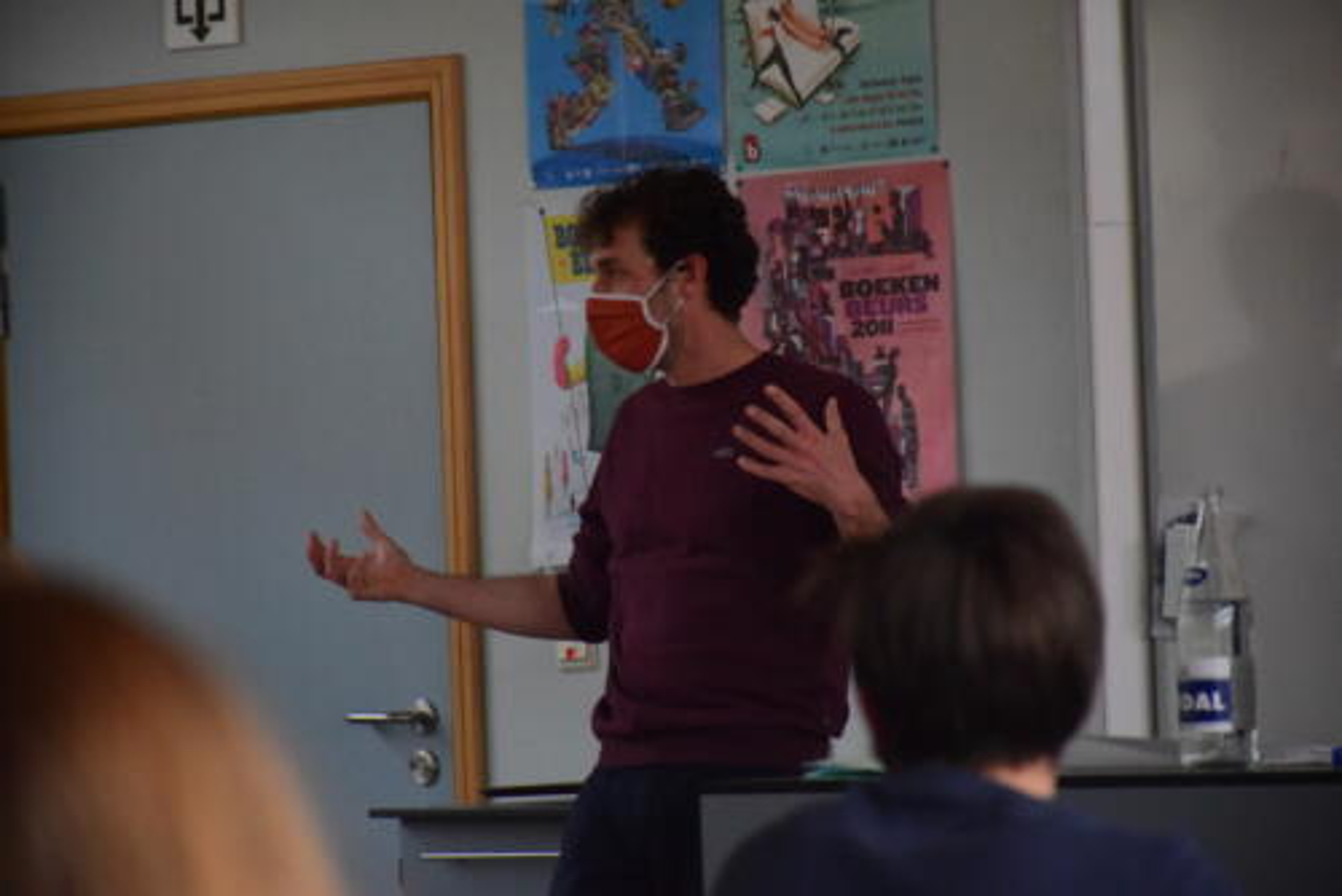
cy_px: 448
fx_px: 7833
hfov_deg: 9.8
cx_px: 671
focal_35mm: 210
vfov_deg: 6.6
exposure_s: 1/250
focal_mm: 140
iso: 4500
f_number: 5.6
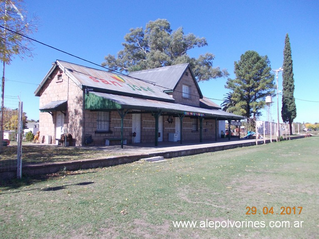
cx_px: 160
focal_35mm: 28
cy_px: 120
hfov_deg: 63.5
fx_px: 258
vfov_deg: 49.7
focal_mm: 4
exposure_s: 1/200
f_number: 5.4
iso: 80
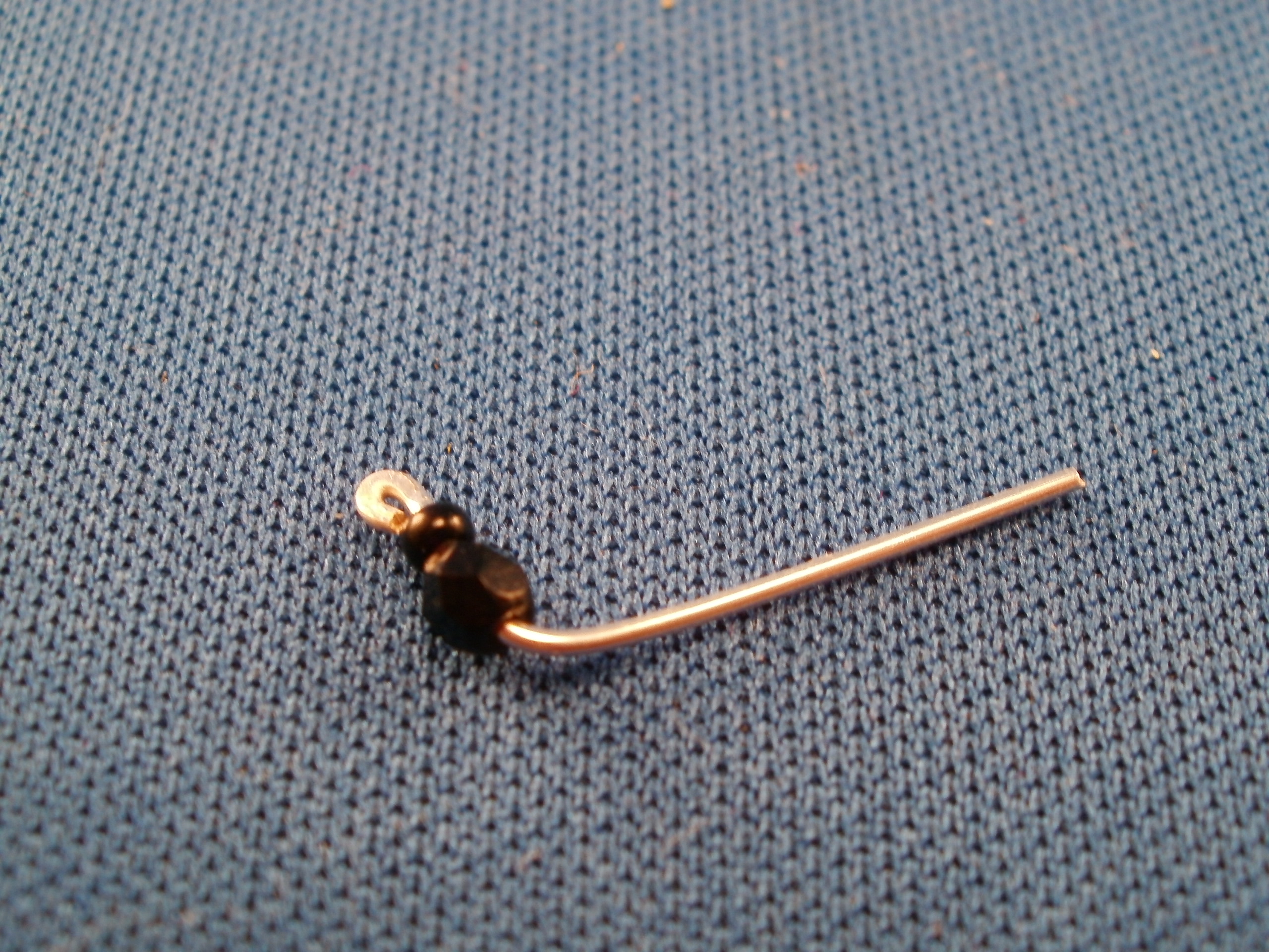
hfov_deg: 42.9
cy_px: 476
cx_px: 634
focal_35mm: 44
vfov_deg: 32.9
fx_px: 1613
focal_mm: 7.7
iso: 125
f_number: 4
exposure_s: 1/30
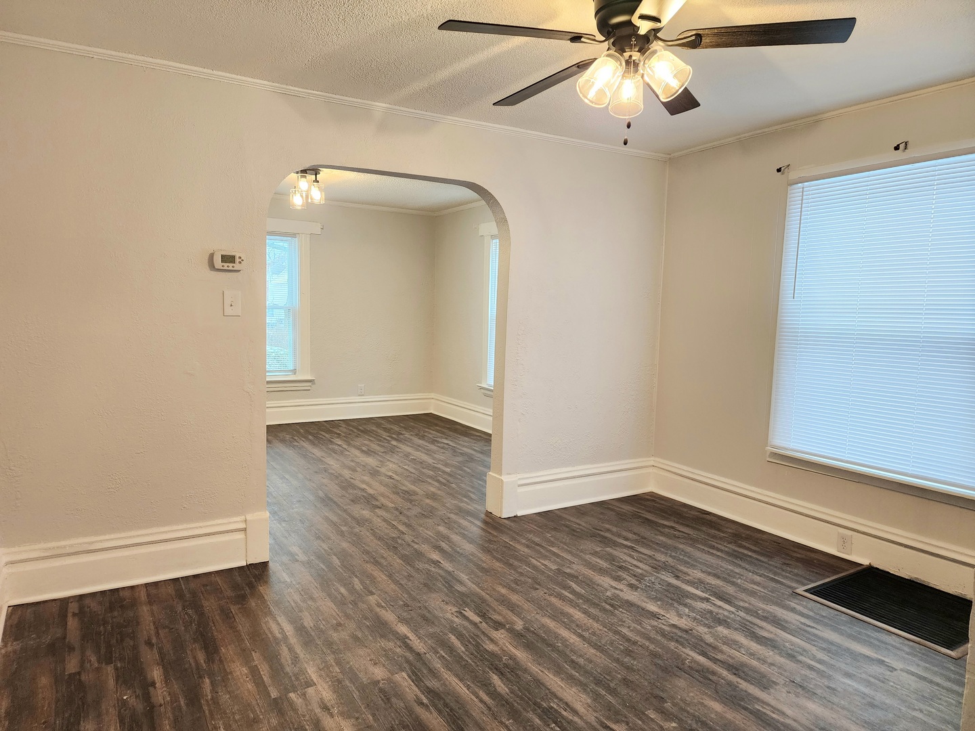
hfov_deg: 73.9
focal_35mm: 23
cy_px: 366
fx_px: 648
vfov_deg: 58.9
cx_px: 488
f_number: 1.8
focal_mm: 6.4
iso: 250
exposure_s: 1/120
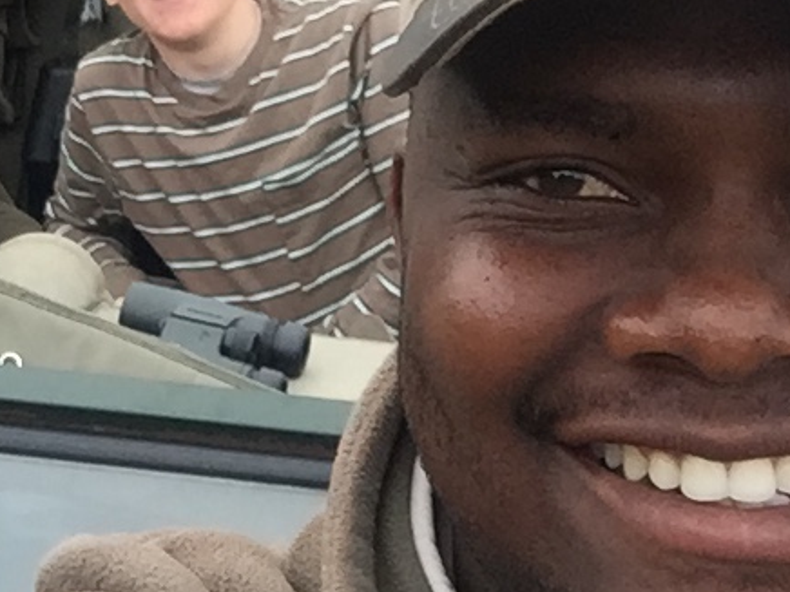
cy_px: 29
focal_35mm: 91
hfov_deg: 21.3
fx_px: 2077
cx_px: 190
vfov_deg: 16.0
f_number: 2.2
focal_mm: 2.65
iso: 32
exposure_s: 1/226
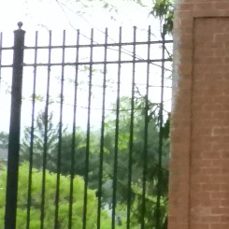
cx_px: 669
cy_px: -36
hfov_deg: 7.5
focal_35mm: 208
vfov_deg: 8.3
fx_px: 1557
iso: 1600
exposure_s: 1/60
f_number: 7.6
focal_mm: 7.2
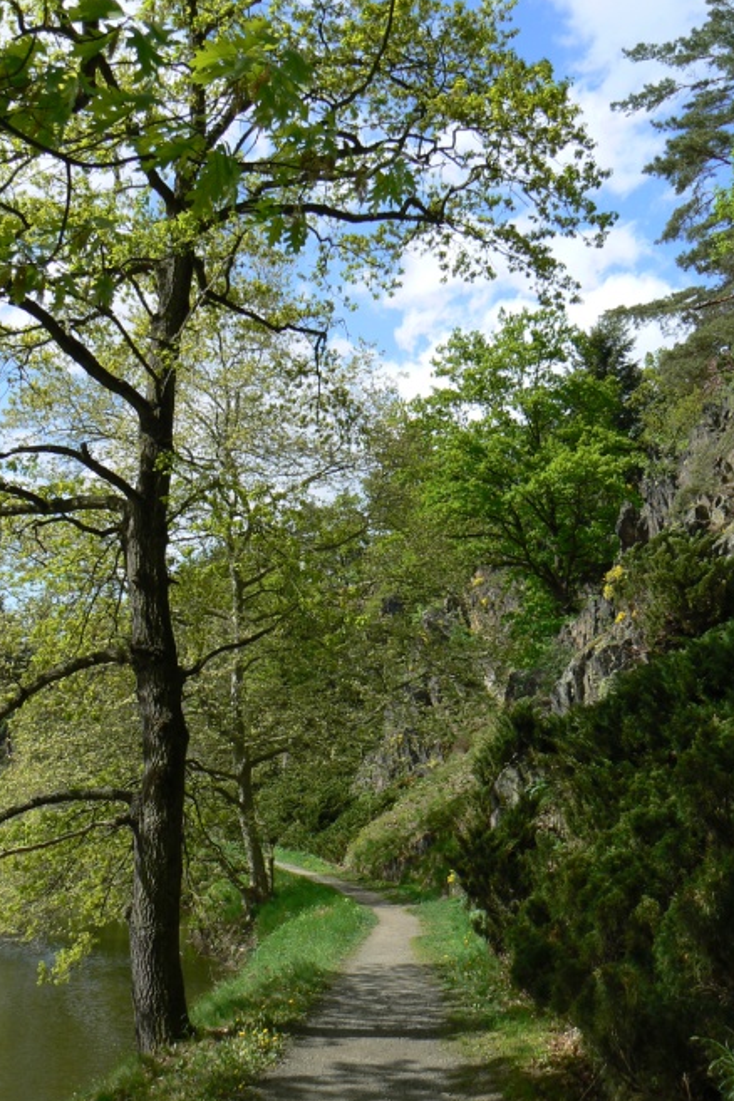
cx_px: 384
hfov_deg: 35.0
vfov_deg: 50.7
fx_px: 1162
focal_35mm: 38
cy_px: 556
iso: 80
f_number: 5.6
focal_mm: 6
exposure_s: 1/400
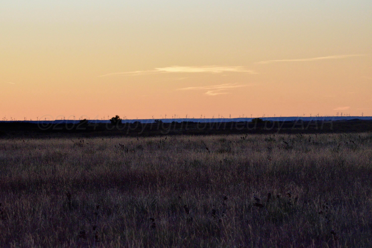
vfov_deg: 6.9
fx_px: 2067
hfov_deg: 10.3
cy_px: 124
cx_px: 186
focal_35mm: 200
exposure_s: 1/3200
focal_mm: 200
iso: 6400
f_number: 7.1
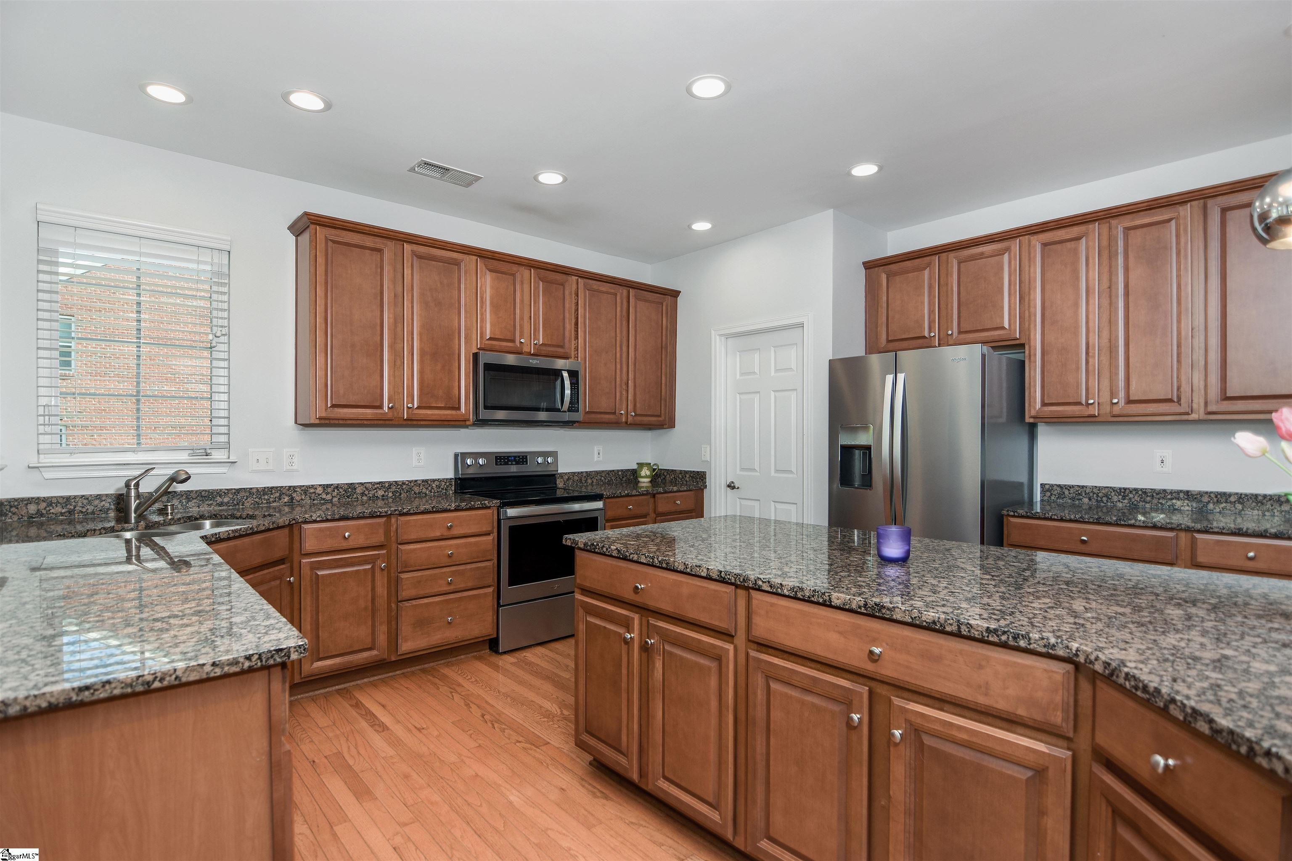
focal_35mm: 16
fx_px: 592
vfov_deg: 72.1
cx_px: 646
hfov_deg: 95.0
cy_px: 430
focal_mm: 11
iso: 100
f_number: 2.8
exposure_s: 1/13
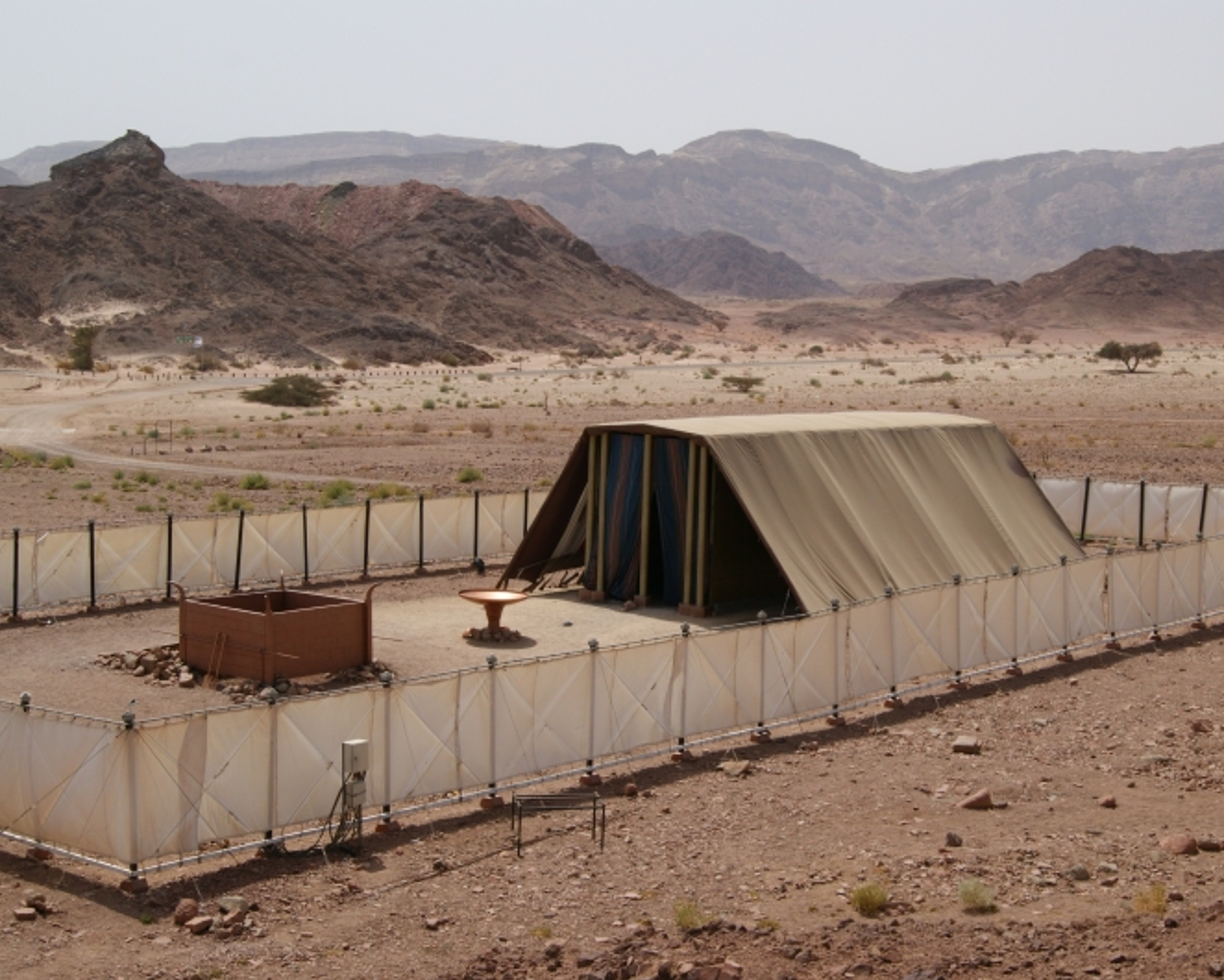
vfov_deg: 29.7
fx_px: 1848
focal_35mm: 51
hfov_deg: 36.6
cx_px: 708
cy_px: 489
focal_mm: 30
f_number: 11
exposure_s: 1/500
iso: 200
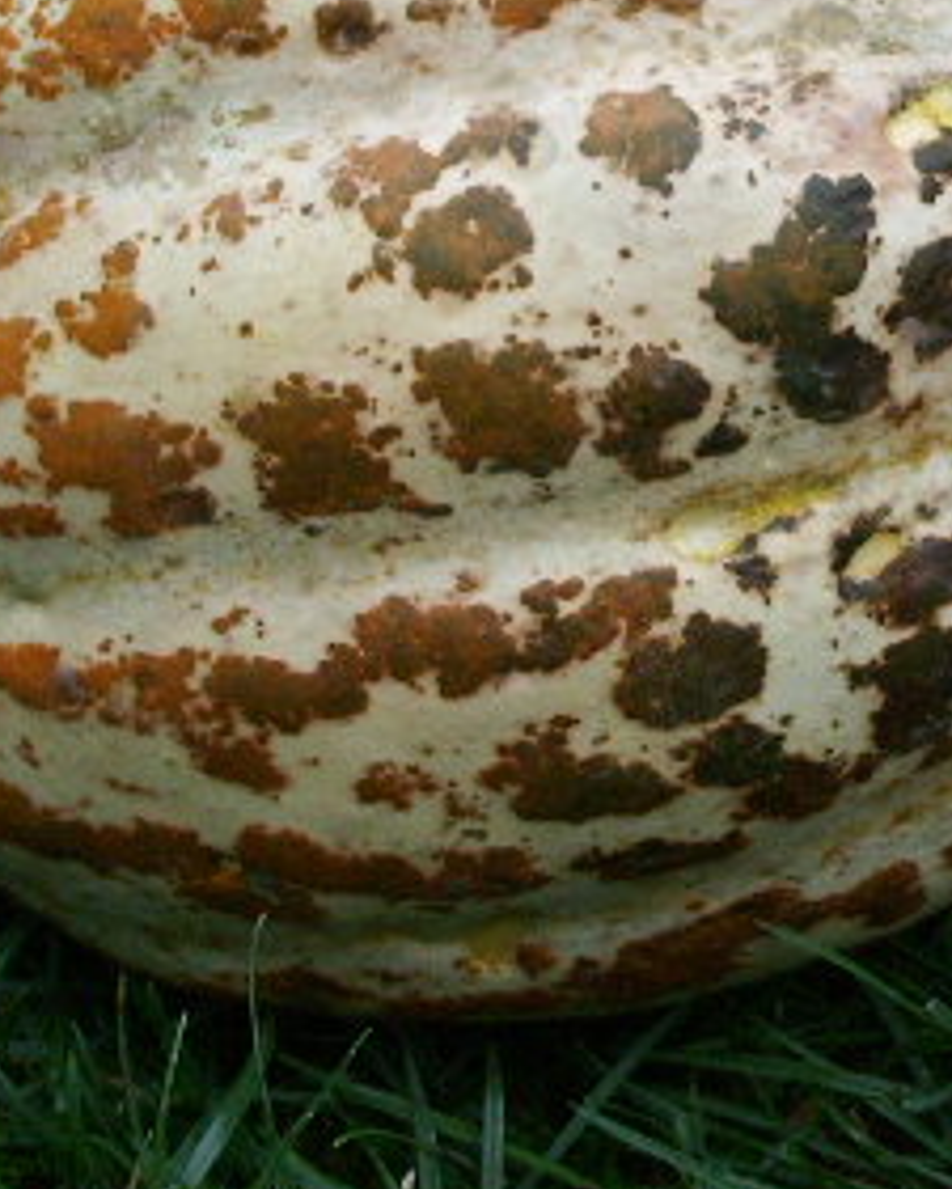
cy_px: 305
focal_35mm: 111
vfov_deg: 17.2
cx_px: 685
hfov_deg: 13.9
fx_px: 3907
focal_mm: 8.2
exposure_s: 1/125
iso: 400
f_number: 5
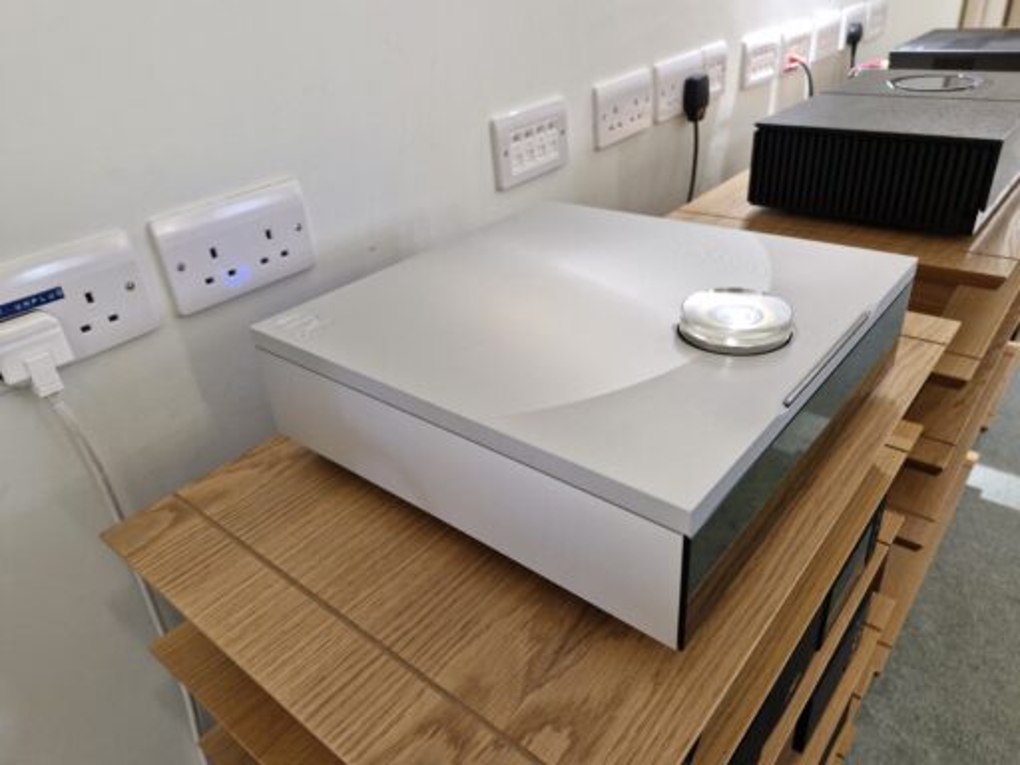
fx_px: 678
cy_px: 382
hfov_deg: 73.9
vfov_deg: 58.9
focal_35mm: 23
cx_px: 510
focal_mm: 5.54
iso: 640
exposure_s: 1/100
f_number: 1.8
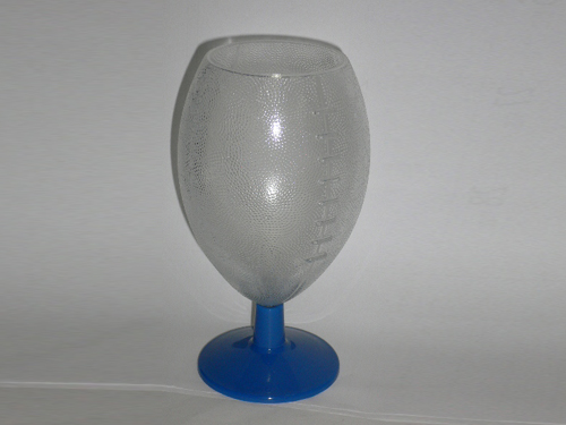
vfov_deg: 19.9
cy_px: 212
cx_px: 283
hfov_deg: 26.3
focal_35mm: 74
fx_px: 1210
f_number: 4.2
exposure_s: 1/60
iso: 100
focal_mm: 12.3
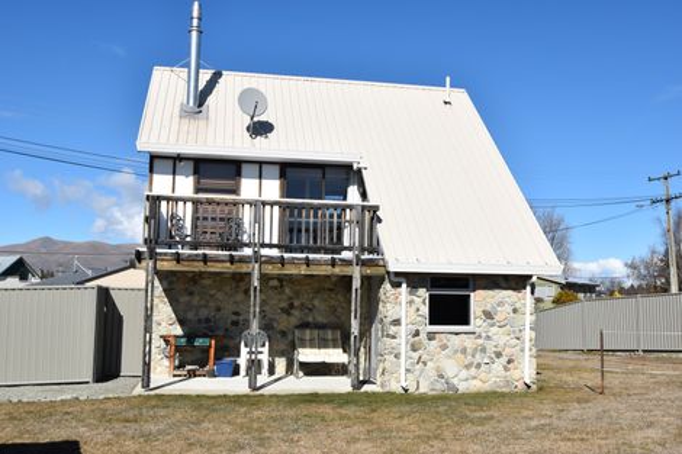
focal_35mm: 36
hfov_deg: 53.1
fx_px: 682
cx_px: 341
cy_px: 227
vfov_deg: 36.8
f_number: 11
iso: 200
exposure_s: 1/500
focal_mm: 24
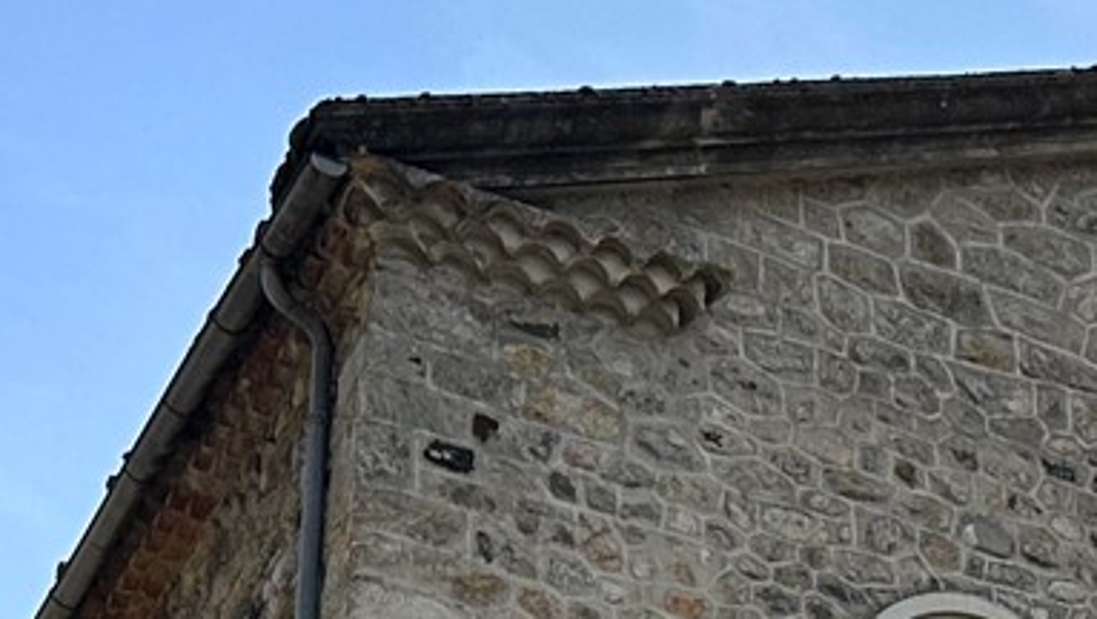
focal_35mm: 131
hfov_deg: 16.1
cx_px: 1054
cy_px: 1364
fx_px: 3813
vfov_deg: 8.6
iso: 80
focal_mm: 6.86
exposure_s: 1/7042
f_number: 1.78
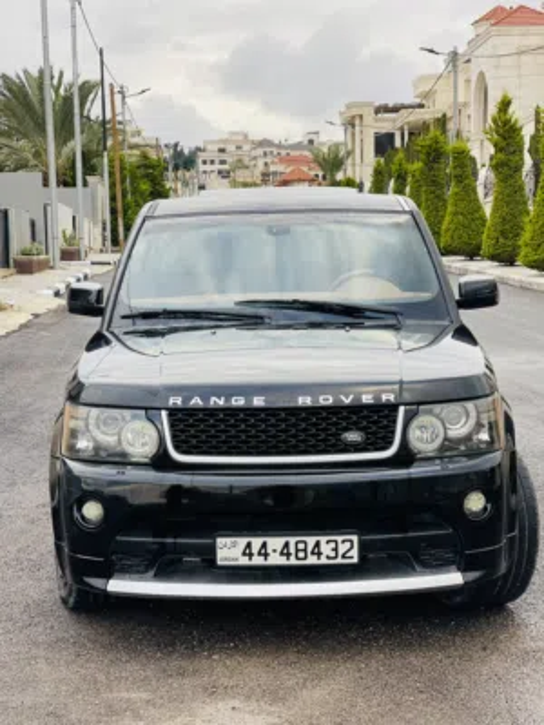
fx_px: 1341
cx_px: 272
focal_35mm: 64
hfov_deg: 22.9
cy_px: 362
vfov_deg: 30.3
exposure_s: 1/121
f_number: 2.2
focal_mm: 7.5
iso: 40
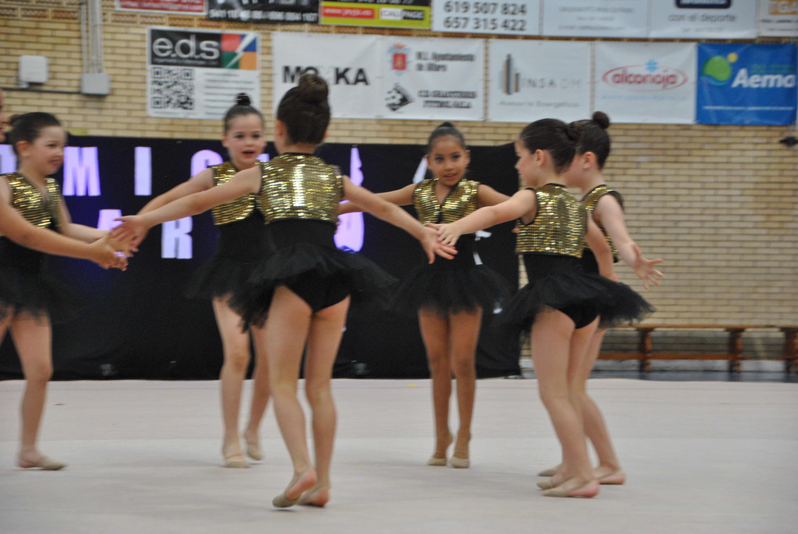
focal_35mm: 112
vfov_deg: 12.2
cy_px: 267
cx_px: 399
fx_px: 2497
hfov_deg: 18.2
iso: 800
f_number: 5.3
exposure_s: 1/100
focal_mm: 75
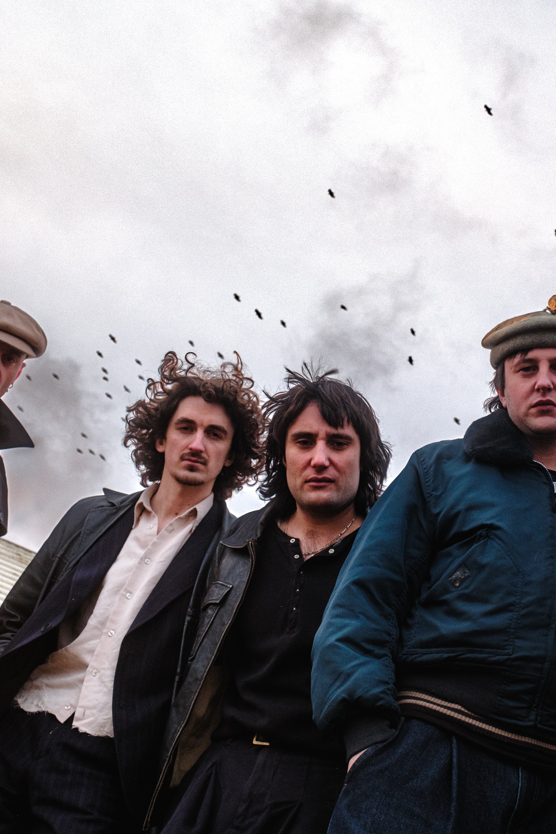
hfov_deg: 25.7
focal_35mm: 52
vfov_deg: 38.2
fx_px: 1204
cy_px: 415
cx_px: 420
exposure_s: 1/125
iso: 800
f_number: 5
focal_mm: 22.7
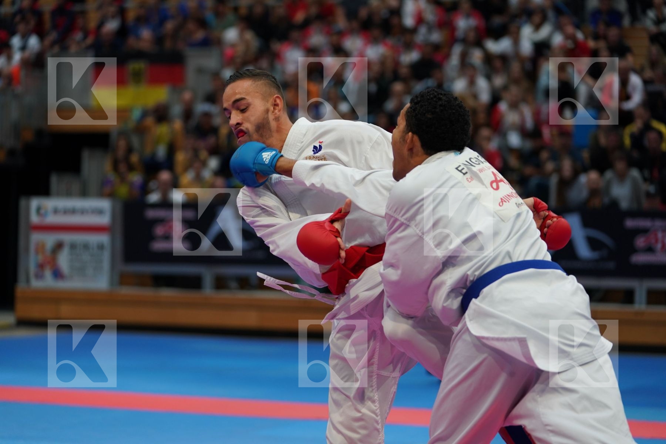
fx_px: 1905
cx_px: 333
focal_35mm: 103
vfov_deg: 13.3
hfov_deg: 19.8
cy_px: 222
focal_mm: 103
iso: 1000
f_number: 2.8
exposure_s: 1/1000
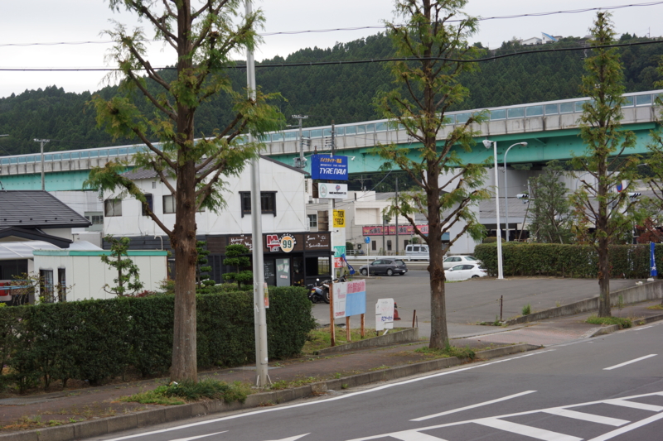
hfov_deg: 31.4
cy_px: 220
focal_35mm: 64
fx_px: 1178
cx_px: 332
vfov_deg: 21.2
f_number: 6.3
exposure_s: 1/125
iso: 100
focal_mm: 43
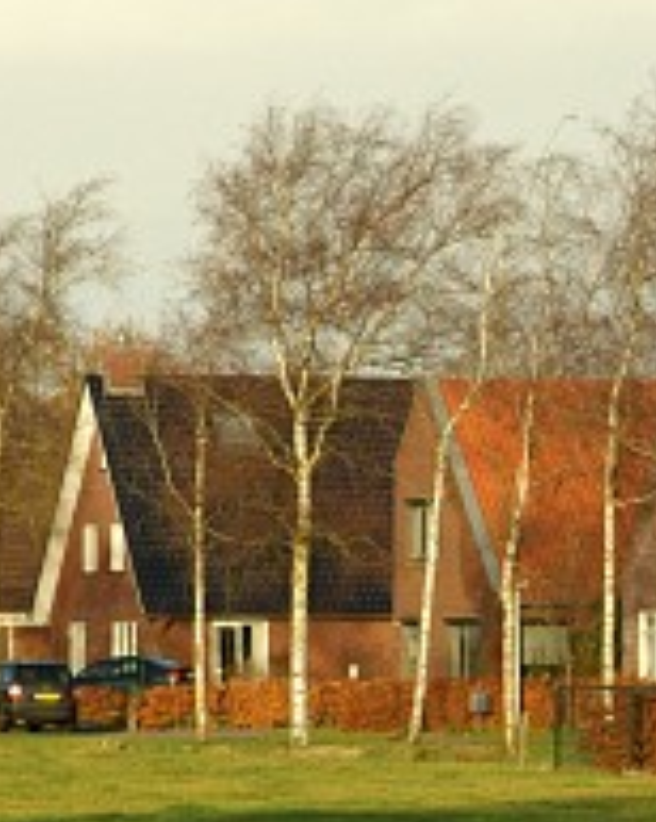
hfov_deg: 4.6
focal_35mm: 336
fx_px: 8167
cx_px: 596
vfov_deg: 5.8
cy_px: 492
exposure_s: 1/250
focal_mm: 102
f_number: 9.5
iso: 400
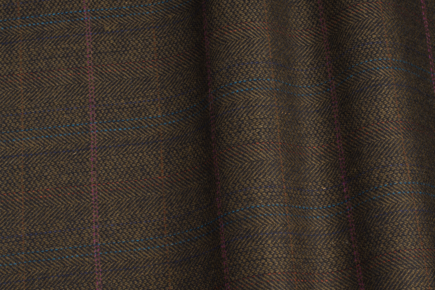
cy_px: 205
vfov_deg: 17.0
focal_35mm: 80
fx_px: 967
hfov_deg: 25.3
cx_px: 271
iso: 100
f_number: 13
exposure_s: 1/125
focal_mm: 50
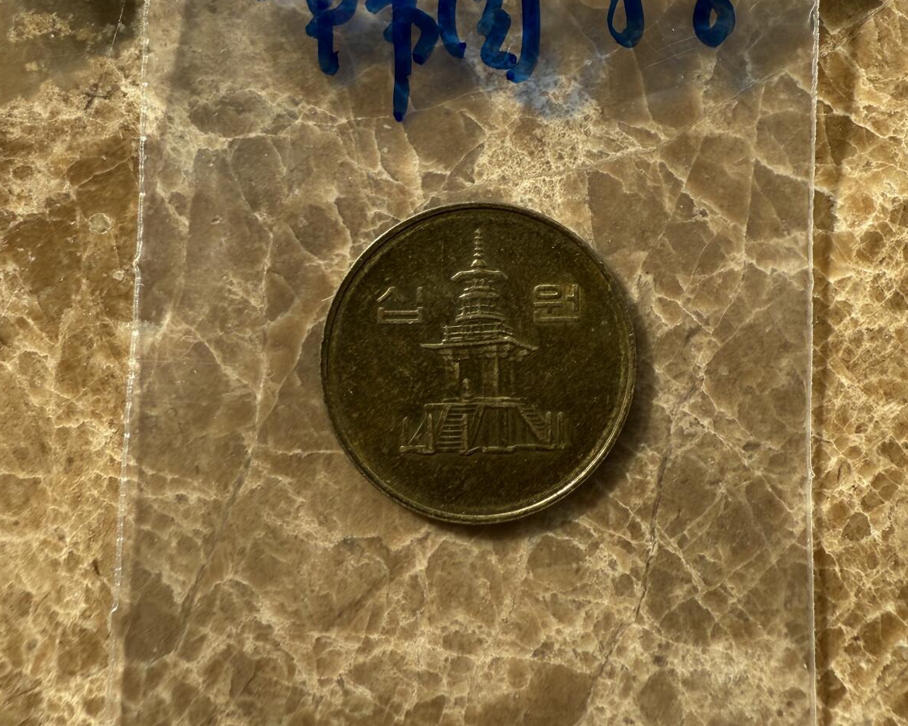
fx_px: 968
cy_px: 198
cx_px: 494
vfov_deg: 40.2
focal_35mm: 36
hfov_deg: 50.2
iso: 40
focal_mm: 2.22
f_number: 2.2
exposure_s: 1/516
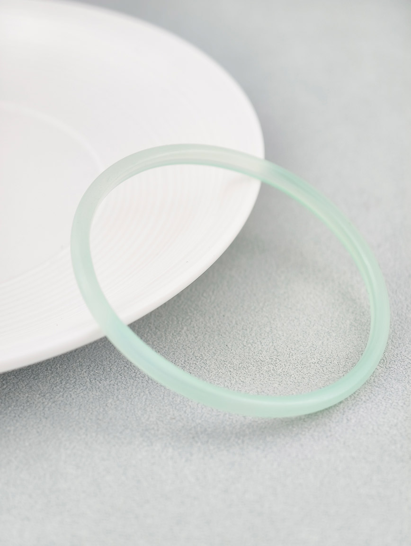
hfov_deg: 17.4
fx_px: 1342
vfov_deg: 23.0
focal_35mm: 85
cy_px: 273
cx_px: 206
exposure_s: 1/160
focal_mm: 22.48
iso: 125
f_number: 2.67
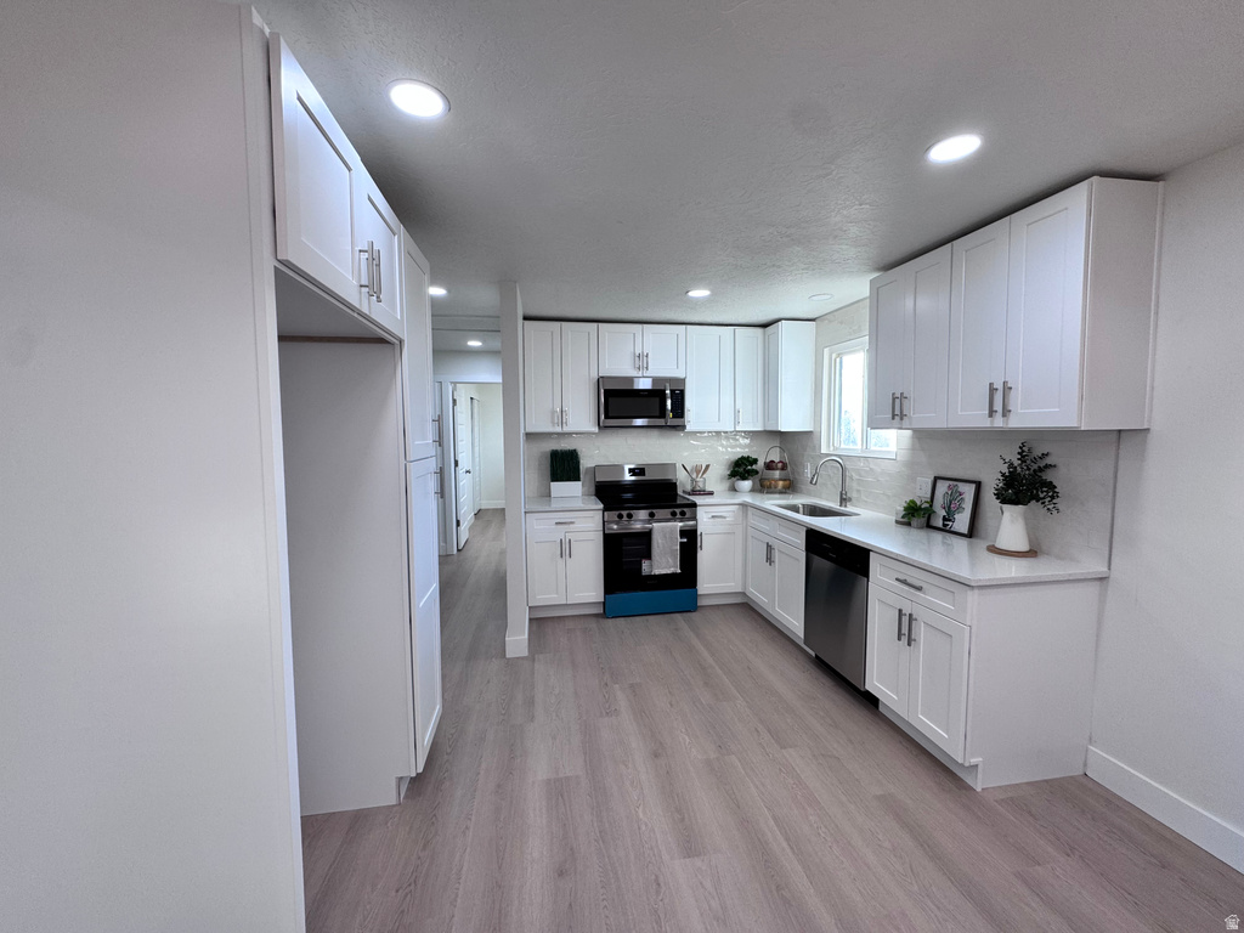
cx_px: 622
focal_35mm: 14
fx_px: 503
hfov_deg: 102.1
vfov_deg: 85.7
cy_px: 466
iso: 80
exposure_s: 1/120
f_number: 2.2
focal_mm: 2.22
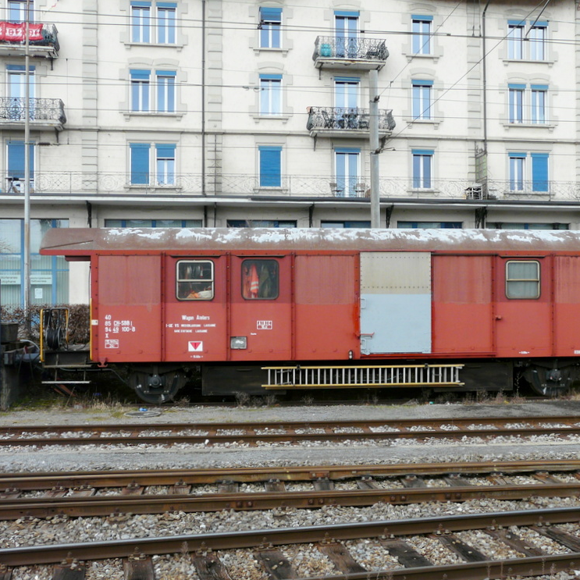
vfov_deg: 38.3
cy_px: 291
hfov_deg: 38.2
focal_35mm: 44
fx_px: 834
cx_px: 338
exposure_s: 1/200
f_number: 4
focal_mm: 6
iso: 100
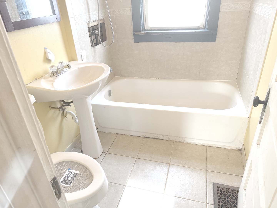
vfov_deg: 56.8
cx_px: 138
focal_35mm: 24
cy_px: 104
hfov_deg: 71.6
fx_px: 192
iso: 200
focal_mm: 6.76
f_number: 1.78
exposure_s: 1/135
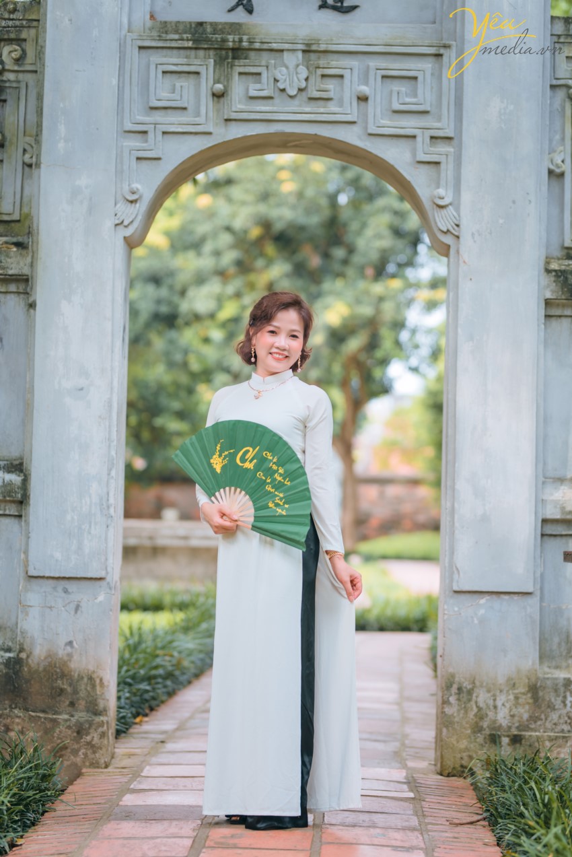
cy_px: 428
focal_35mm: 85
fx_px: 2023
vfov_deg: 23.9
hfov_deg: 16.1
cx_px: 286
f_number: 2.2
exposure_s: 1/250
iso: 125
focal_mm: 85
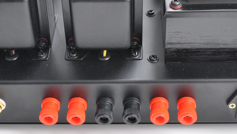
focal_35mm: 79
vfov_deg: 15.2
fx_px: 497
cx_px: 114
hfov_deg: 26.8
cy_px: 22
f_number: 5
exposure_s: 1/100
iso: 800
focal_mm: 25
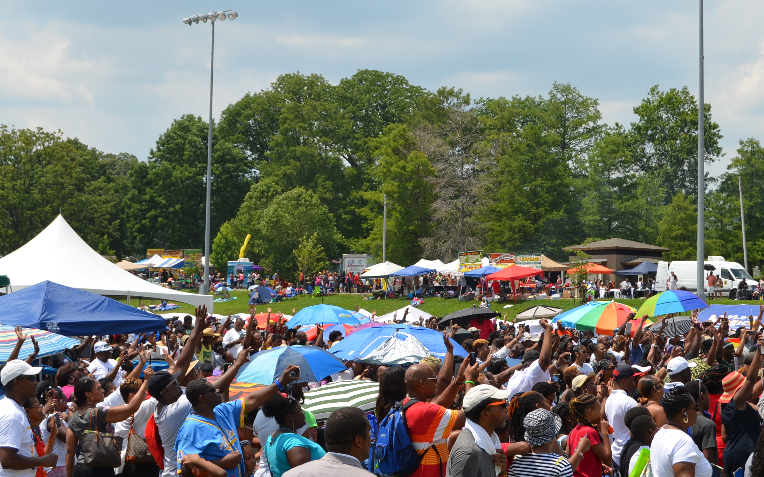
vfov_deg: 16.7
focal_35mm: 78
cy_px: 202
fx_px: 1624
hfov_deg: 26.4
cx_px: 445
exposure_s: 1/320
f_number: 9
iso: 100
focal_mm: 40
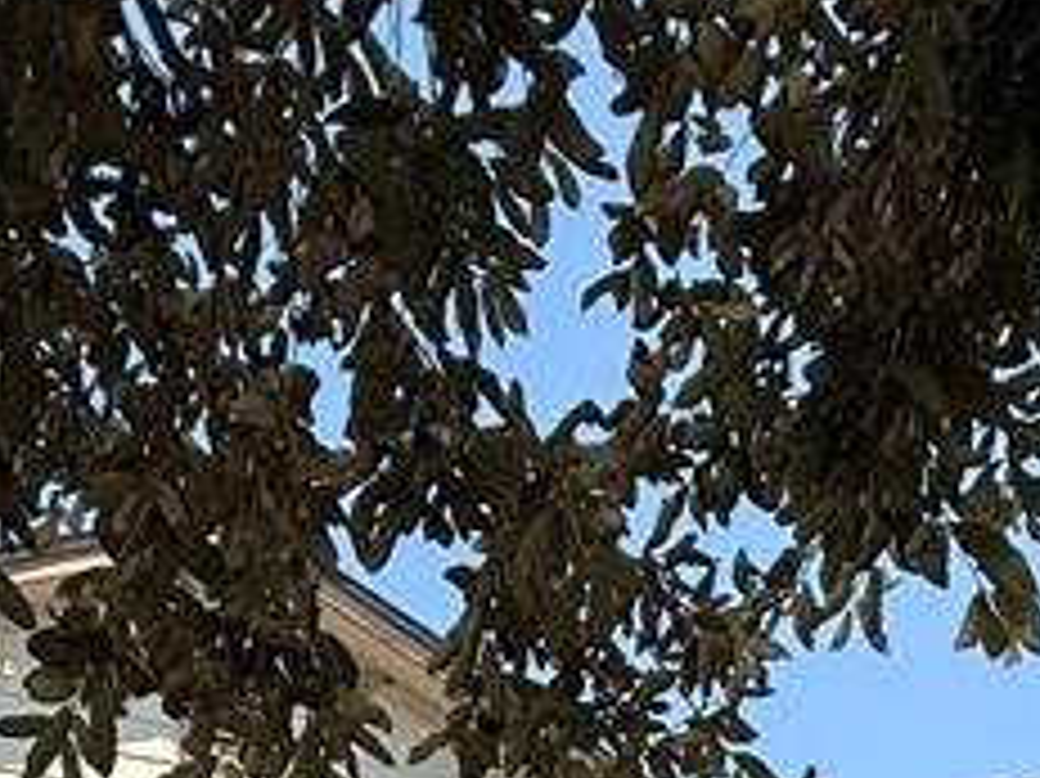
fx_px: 1862
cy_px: 1695
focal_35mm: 62
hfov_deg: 31.2
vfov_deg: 16.1
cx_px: 482
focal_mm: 2.22
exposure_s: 1/1795
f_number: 2.2
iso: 50
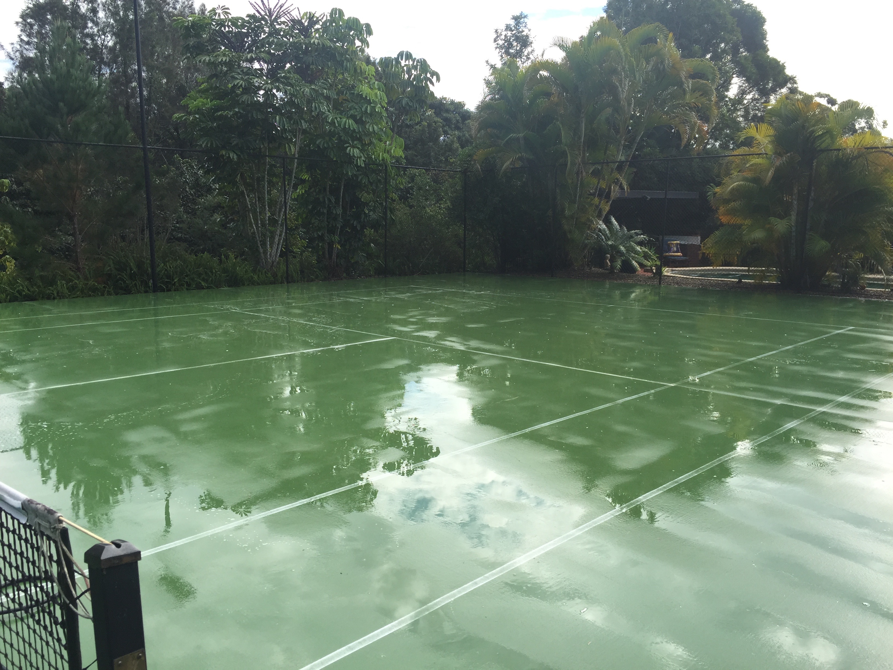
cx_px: 446
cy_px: 335
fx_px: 748
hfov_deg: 61.7
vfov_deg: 48.2
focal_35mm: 29
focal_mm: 4.15
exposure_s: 1/920
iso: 32
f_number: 2.2
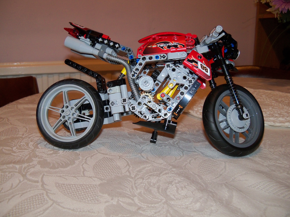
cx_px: 145
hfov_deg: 52.6
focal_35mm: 35
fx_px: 293
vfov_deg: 40.7
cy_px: 108
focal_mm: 6.2
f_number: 3.5
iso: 200
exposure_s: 1/30
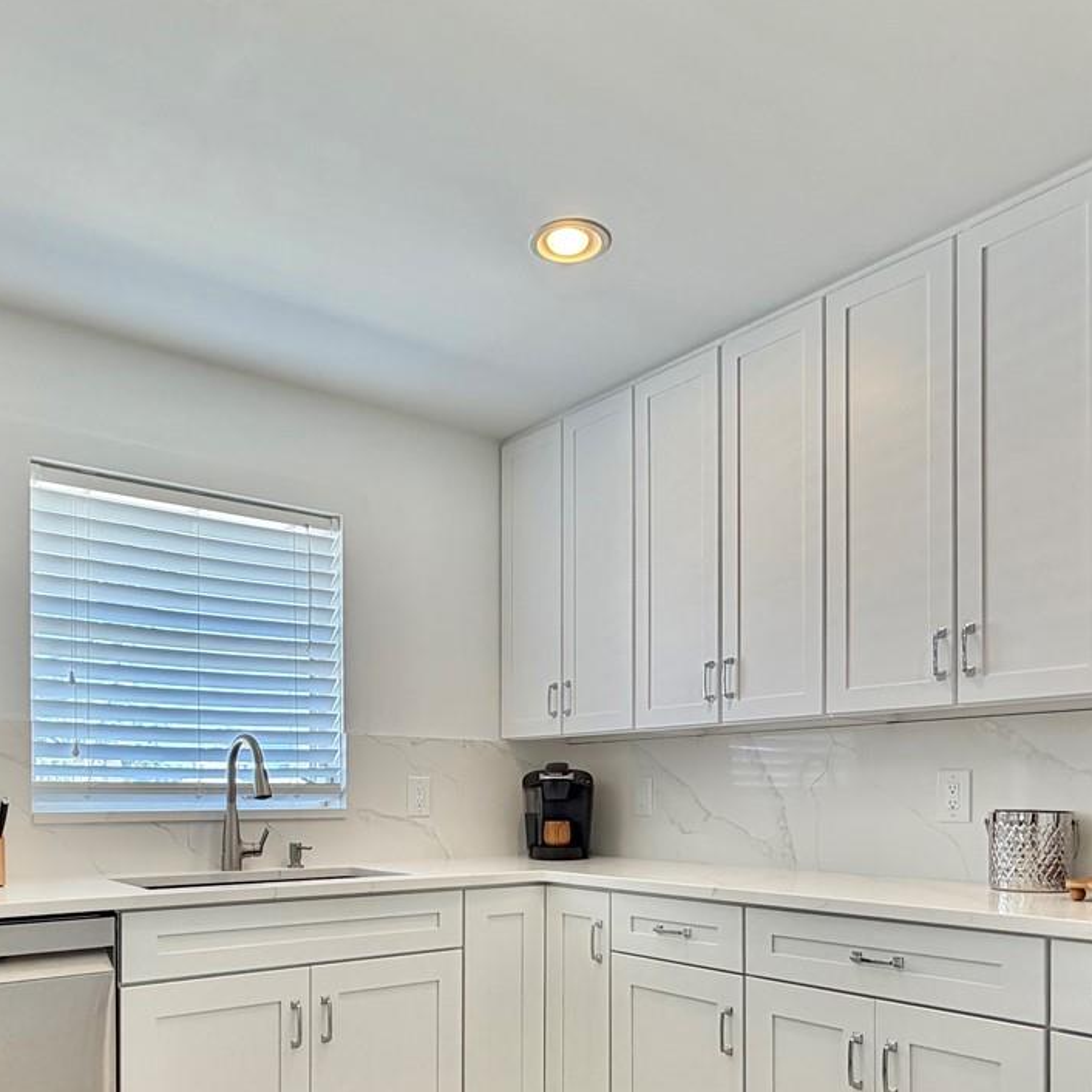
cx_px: 528
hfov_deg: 57.3
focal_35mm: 28
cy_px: 797
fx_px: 999
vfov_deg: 55.0
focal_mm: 2.22
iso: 100
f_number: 2.2
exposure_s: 1/120
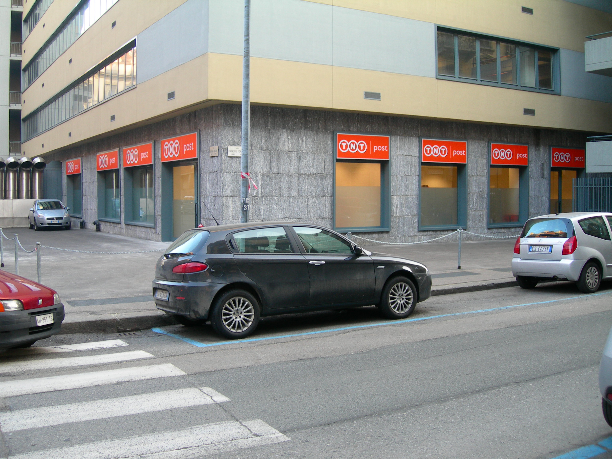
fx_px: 672
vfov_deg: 37.7
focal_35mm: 38
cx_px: 306
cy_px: 230
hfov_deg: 49.0
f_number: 2.8
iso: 50
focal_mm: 7.8
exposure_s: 1/28.1
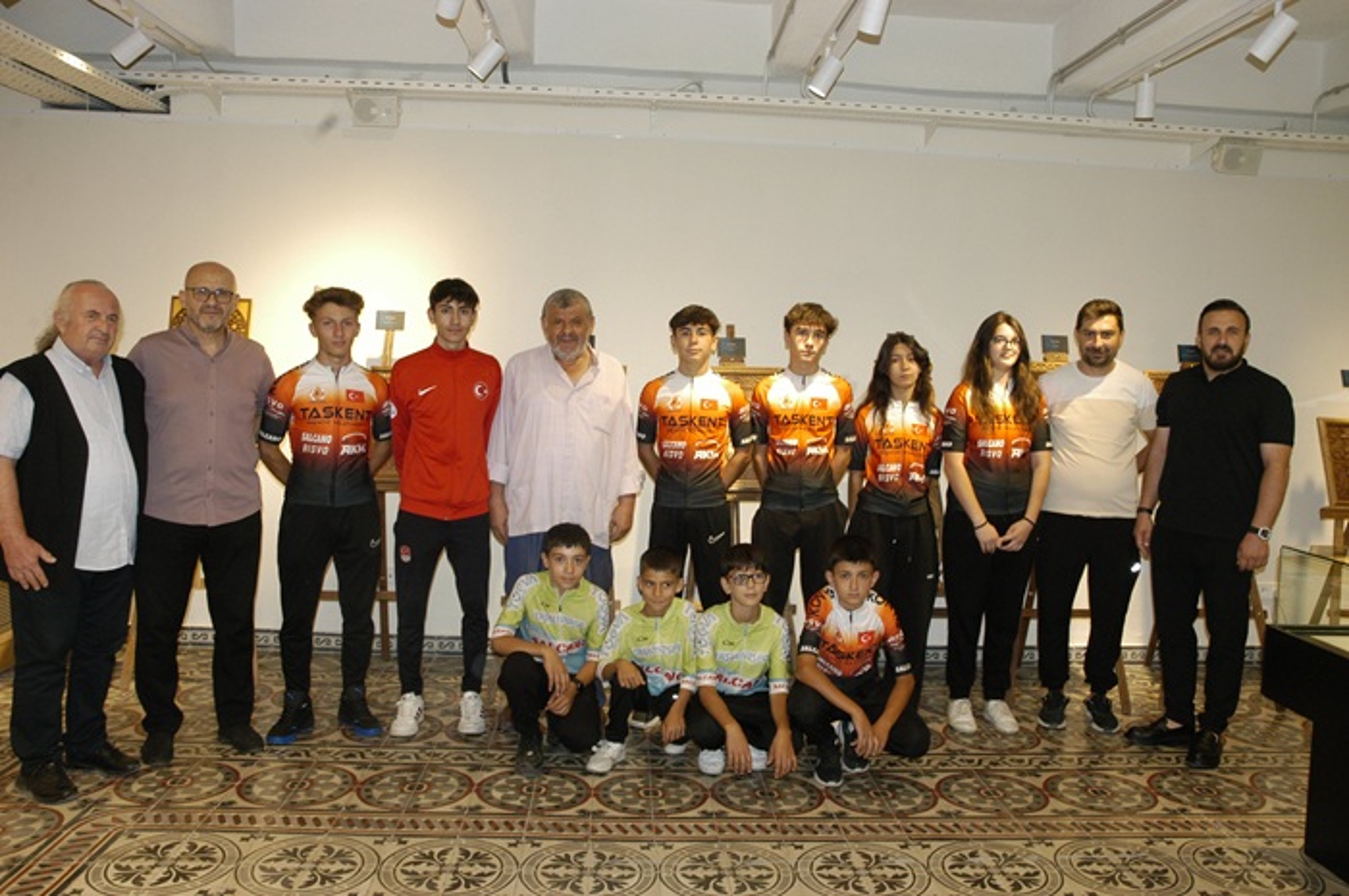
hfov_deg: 67.4
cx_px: 674
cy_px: 448
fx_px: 1011
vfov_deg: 47.8
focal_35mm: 27
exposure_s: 1/60
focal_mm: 18
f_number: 5
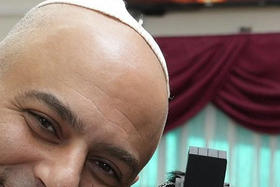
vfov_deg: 6.7
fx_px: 1532
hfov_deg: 10.4
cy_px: 375
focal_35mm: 197
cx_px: 284
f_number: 4.5
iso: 500
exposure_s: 1/50
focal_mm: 30
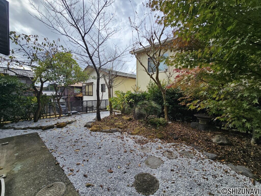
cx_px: 130
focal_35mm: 13
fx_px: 98
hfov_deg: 106.2
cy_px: 98
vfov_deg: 89.9
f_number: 2.2
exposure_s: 1/1874
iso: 50
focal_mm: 2.2
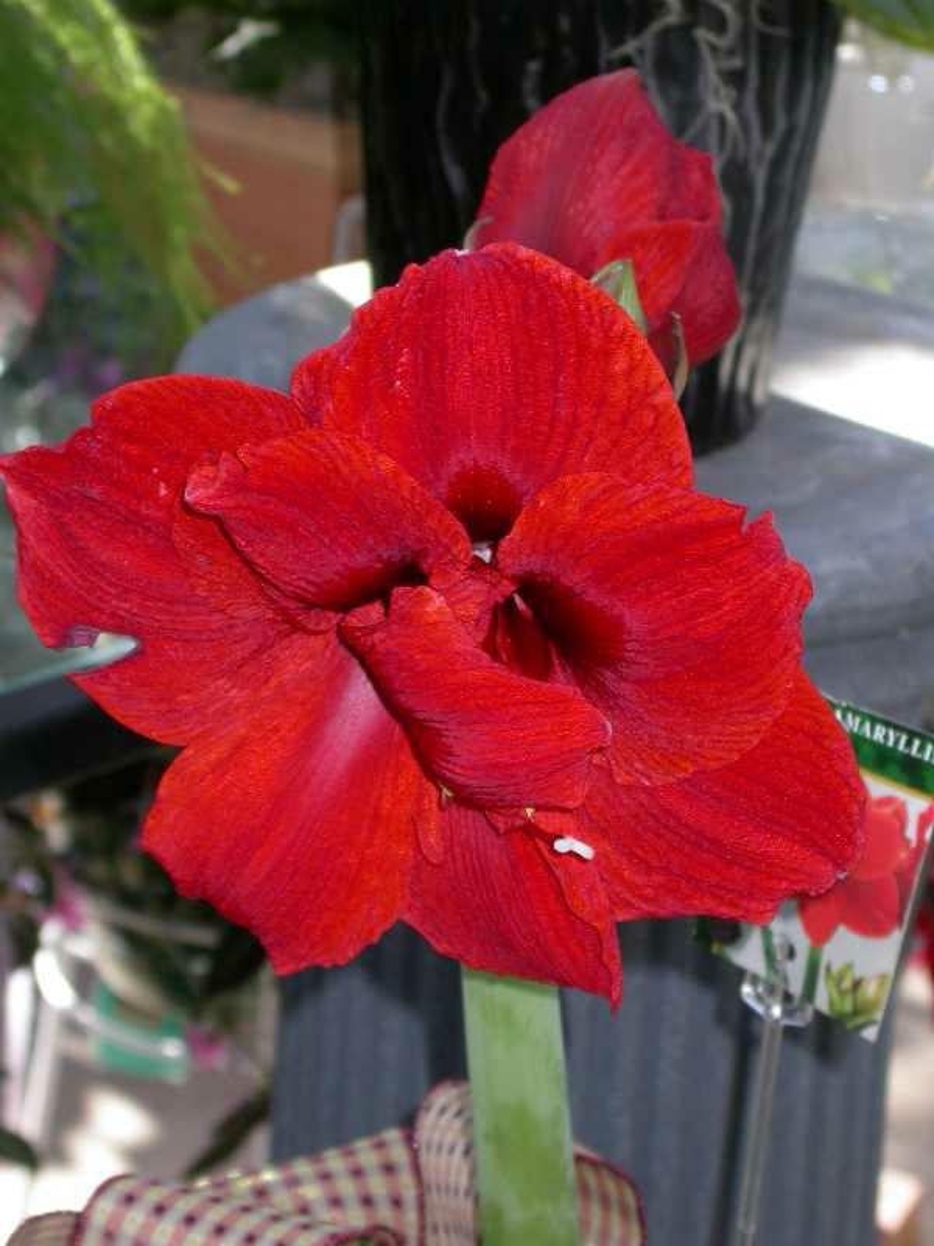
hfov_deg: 11.0
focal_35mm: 135
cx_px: 467
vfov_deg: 14.6
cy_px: 623
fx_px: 4857
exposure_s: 1/60.3
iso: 100
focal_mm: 28
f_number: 4.7
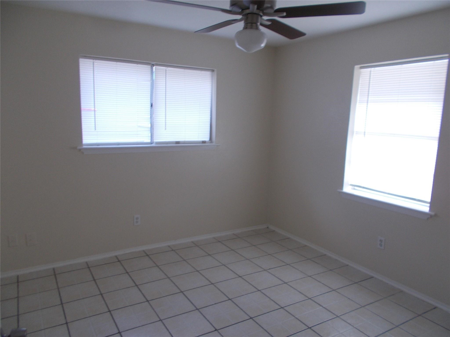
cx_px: 225
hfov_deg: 67.3
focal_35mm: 26
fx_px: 338
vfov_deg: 53.1
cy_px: 168
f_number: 3.2
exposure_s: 1/30
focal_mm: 4.6
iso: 80
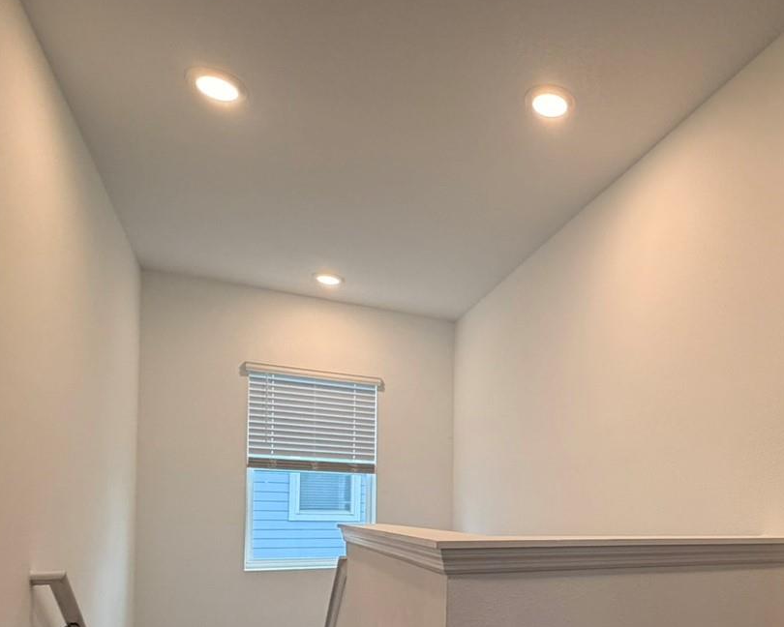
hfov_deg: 59.8
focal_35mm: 27
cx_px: 610
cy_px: 506
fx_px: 626
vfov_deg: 49.9
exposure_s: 1/120
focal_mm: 2.22
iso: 160
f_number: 2.2
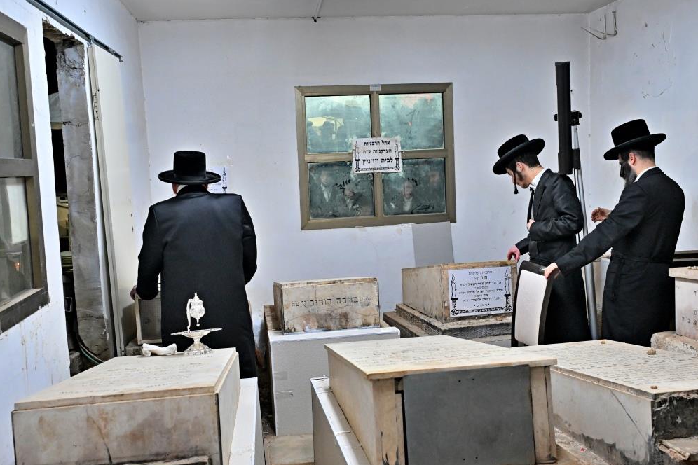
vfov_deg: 35.9
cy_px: 237
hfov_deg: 51.9
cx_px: 356
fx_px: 717
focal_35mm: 37
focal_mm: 24
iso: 1250
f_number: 4
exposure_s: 1/125
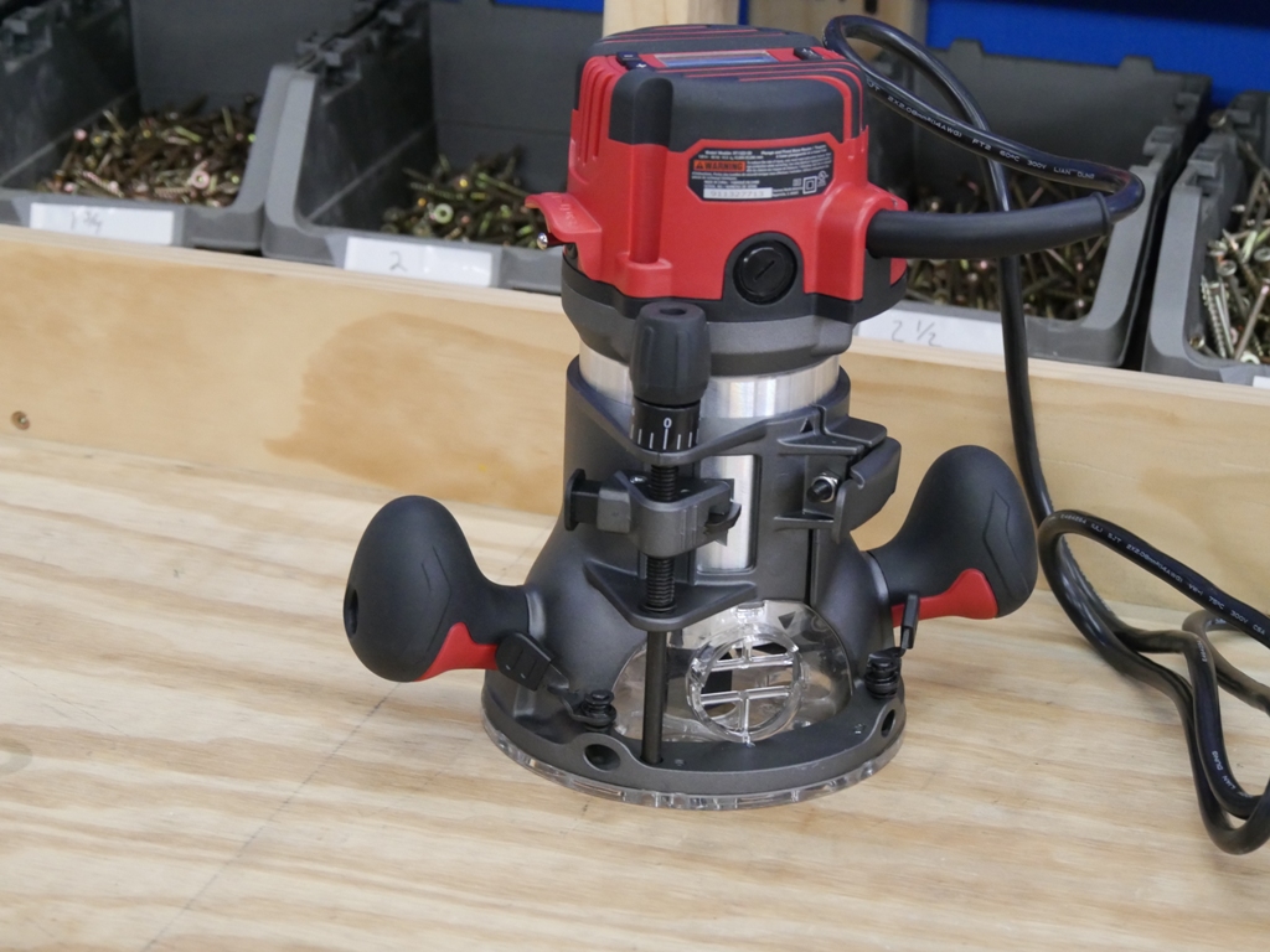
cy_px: 476
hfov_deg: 24.4
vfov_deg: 18.4
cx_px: 635
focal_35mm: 80
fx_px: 2935
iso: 3200
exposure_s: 1/125
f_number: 4.7
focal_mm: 40
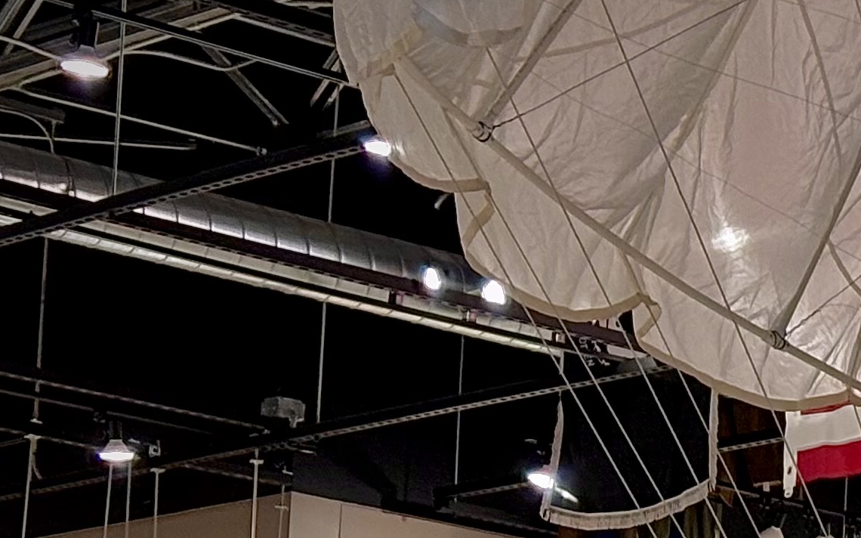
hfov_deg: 10.3
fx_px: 4575
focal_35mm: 195
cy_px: 857
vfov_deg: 6.6
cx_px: 1409
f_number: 1.6
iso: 125
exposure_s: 1/40
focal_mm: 5.96
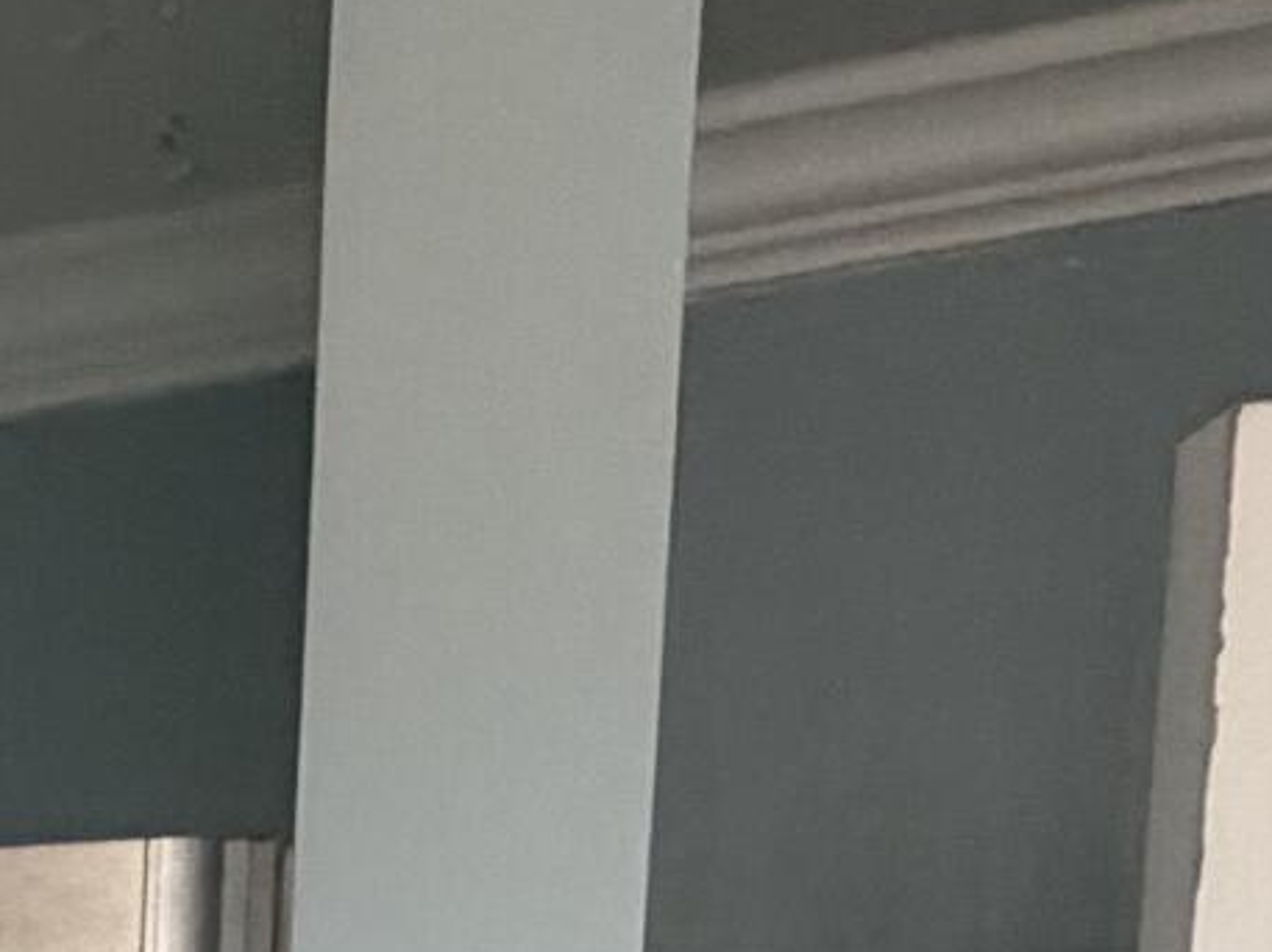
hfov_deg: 17.3
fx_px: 3378
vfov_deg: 12.1
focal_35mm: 92
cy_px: 2427
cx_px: -1041
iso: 320
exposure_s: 1/120
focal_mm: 2.22
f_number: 2.2
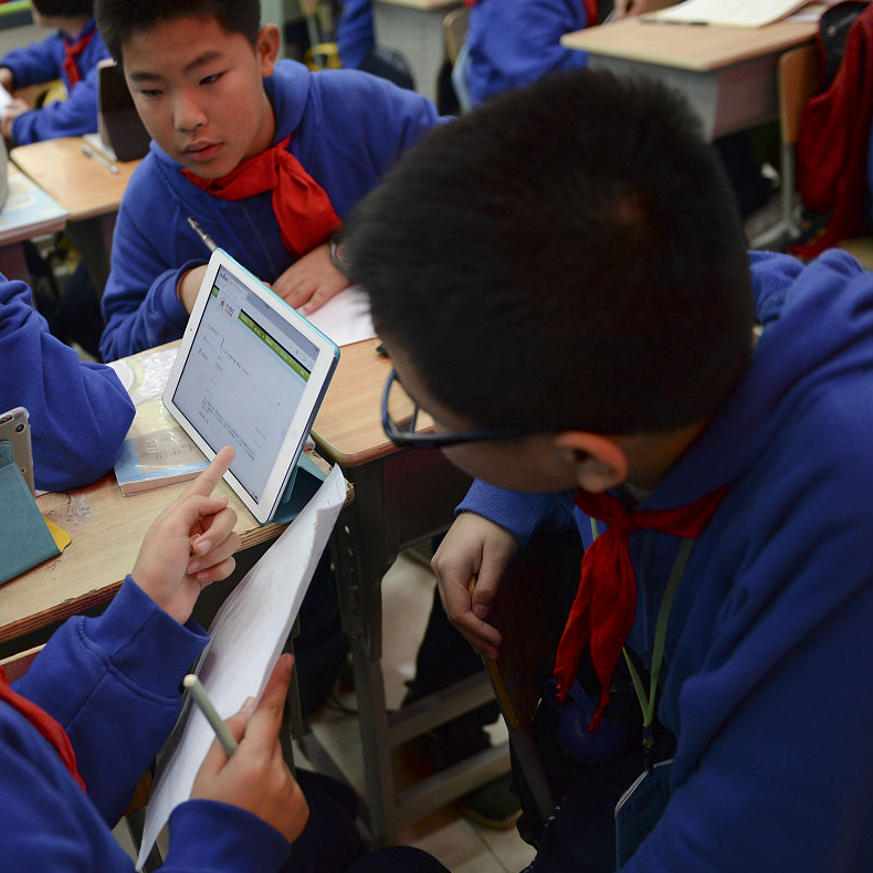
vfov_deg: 41.9
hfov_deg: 41.0
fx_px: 1141
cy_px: 437
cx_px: 253
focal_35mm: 40
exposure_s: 1/320
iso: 1600
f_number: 2.8
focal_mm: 31
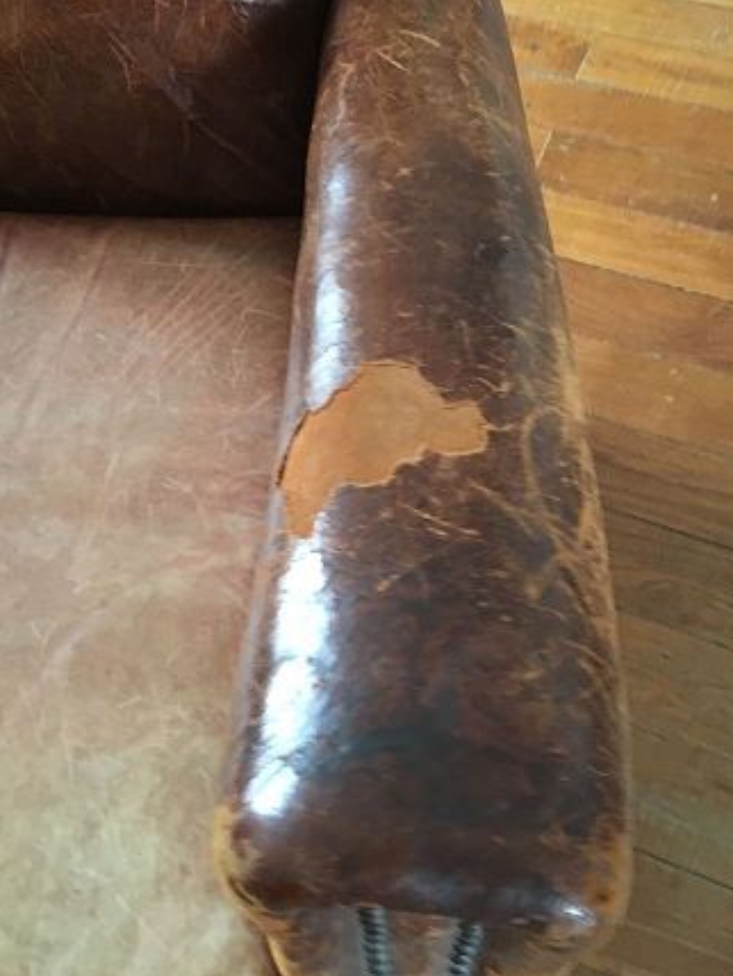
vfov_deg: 51.2
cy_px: 422
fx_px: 1016
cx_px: 378
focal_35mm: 36
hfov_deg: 39.7
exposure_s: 1/17
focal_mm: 4.15
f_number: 2.2
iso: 400
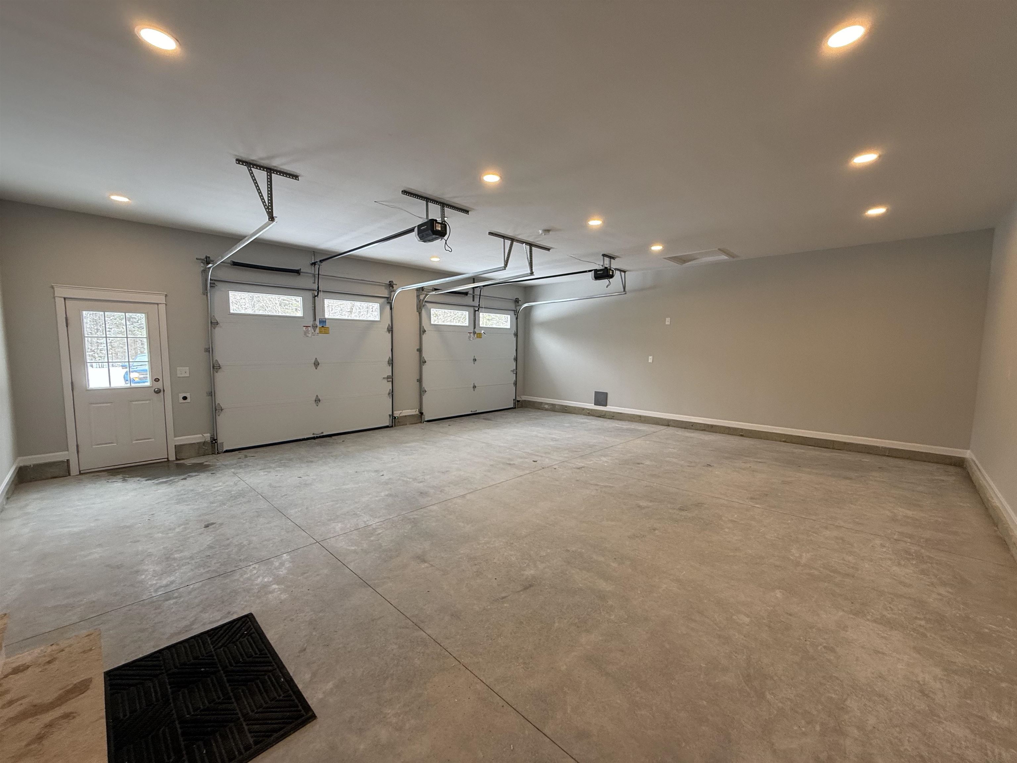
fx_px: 411
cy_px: 382
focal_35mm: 14
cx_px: 508
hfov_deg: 102.1
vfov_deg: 85.7
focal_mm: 2.22
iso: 125
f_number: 2.2
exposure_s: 1/99
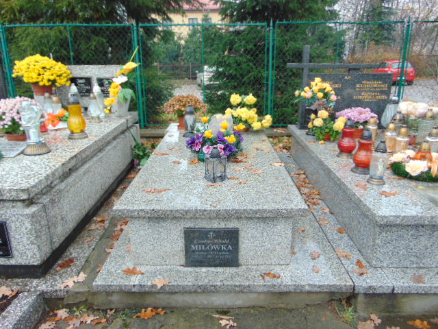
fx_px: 316
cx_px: 219
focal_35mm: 25
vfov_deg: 54.9
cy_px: 164
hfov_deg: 69.4
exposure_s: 1/100
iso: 80
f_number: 3
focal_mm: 4.5
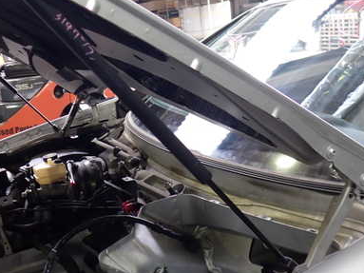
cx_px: 143
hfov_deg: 40.2
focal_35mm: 47
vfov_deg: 30.8
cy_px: 111
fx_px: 494
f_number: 2.3
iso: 200
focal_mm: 5.4
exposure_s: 1/50
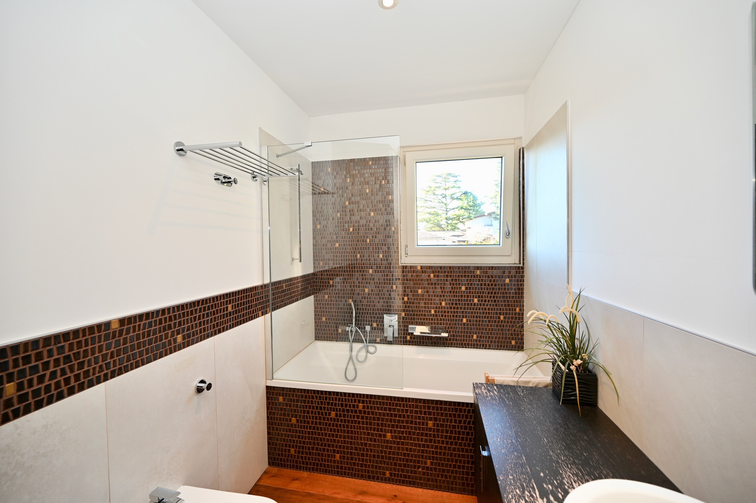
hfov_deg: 104.3
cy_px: 252
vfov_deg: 81.1
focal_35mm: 14
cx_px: 378
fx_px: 294
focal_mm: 14
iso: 250
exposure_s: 1/60
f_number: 4
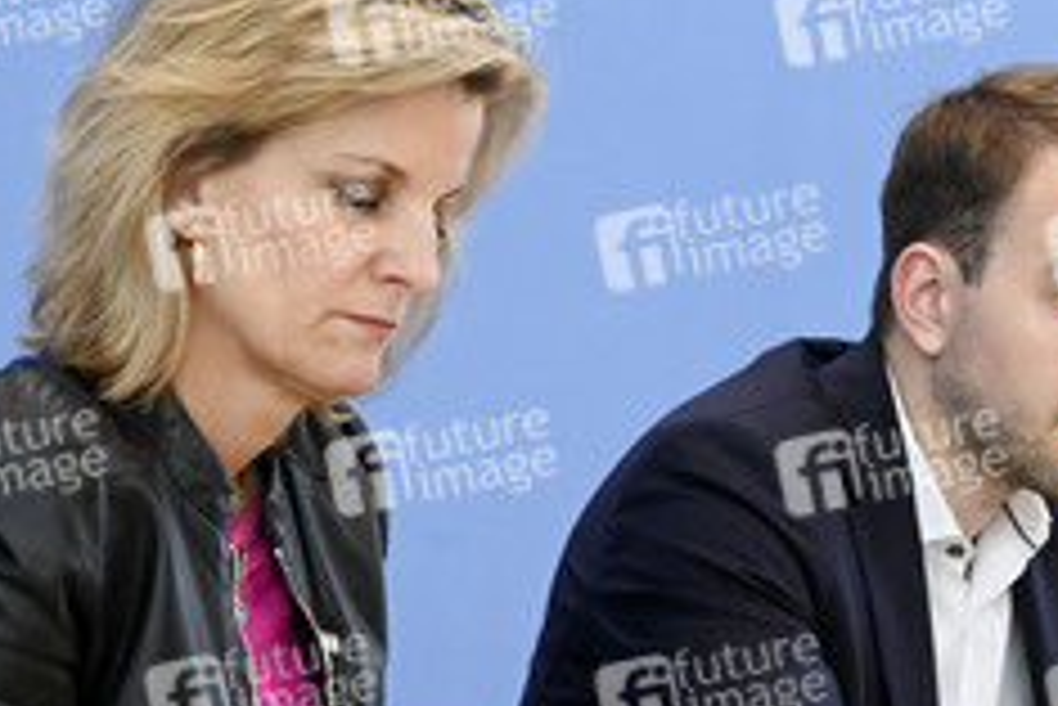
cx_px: 772
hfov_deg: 14.8
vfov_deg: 10.0
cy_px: 351
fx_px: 4058
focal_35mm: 138
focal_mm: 72
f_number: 6.3
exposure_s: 1/640
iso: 3200
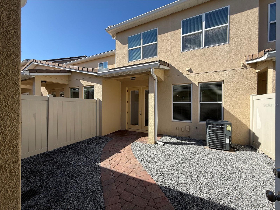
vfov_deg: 85.7
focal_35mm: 14
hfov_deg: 102.1
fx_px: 113
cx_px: 140
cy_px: 105
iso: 50
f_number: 2.2
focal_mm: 2.22
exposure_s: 1/1017
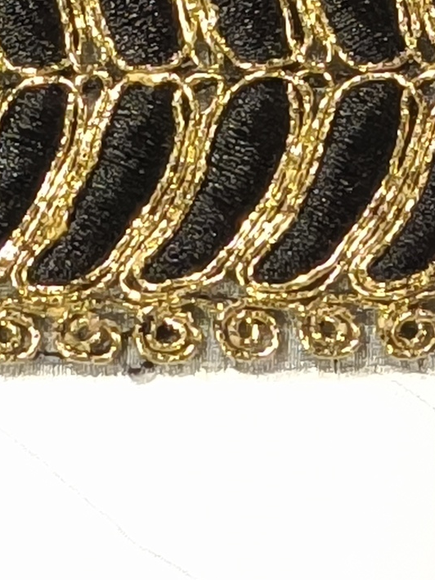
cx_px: 18
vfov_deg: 10.7
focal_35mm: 185
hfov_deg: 8.0
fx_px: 3099
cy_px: 119
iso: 2000
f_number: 1.6
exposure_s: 1/2663
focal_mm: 6.57
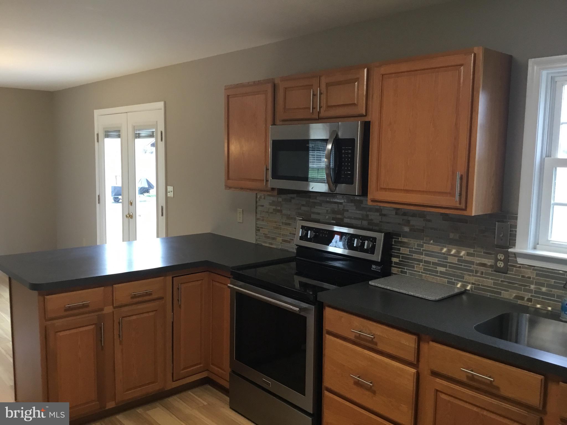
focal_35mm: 31
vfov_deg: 45.4
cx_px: 284
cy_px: 212
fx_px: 508
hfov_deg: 58.4
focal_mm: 3.3
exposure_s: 1/30
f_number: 2.4
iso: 80
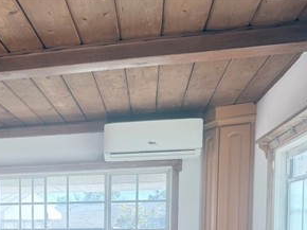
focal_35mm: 53
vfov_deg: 25.6
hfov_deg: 33.3
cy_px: 249
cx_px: 3
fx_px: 470
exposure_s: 1/243
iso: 100
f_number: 1.78
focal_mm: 6.76
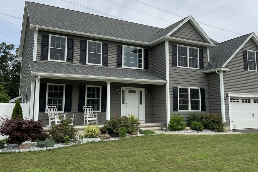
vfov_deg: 37.8
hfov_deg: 54.2
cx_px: 149
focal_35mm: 35
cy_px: 76
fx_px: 251
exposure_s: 1/2538
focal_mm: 3
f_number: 1.8
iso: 20
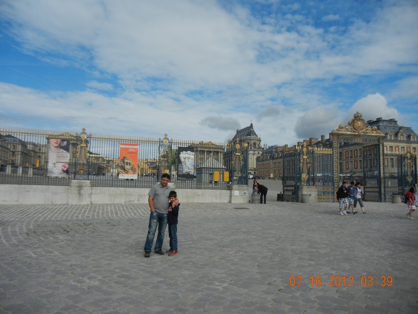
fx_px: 362
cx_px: 209
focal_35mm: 30
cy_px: 157
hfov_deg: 60.0
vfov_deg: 46.8
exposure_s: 1/705
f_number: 7
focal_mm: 5.4
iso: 160
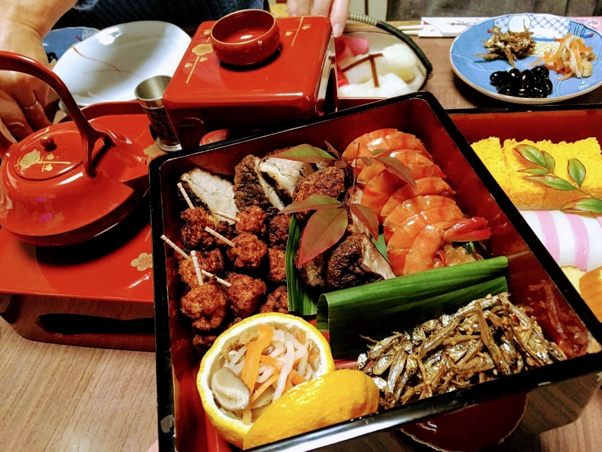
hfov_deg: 61.7
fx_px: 504
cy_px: 226
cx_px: 301
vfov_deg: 48.2
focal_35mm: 29
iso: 200
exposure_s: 1/30
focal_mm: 4.15
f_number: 2.2
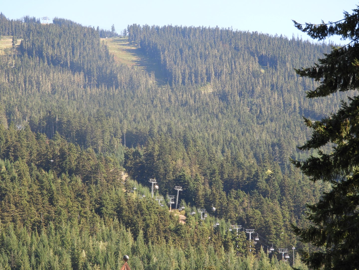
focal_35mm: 180
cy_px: 135
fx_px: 1867
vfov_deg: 8.2
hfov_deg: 11.0
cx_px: 180
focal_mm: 32.2
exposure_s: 1/125
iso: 100
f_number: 5.3
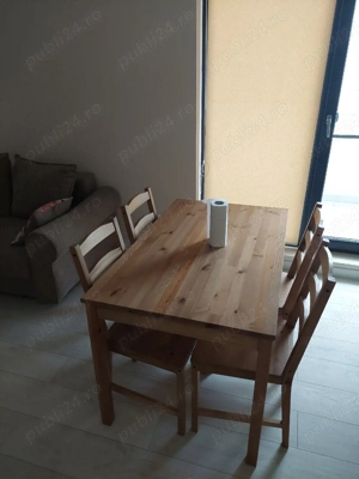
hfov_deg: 56.8
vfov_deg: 71.6
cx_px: 180
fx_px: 332
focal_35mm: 24
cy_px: 240
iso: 400
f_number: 1.8
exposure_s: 1/50
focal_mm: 5.23
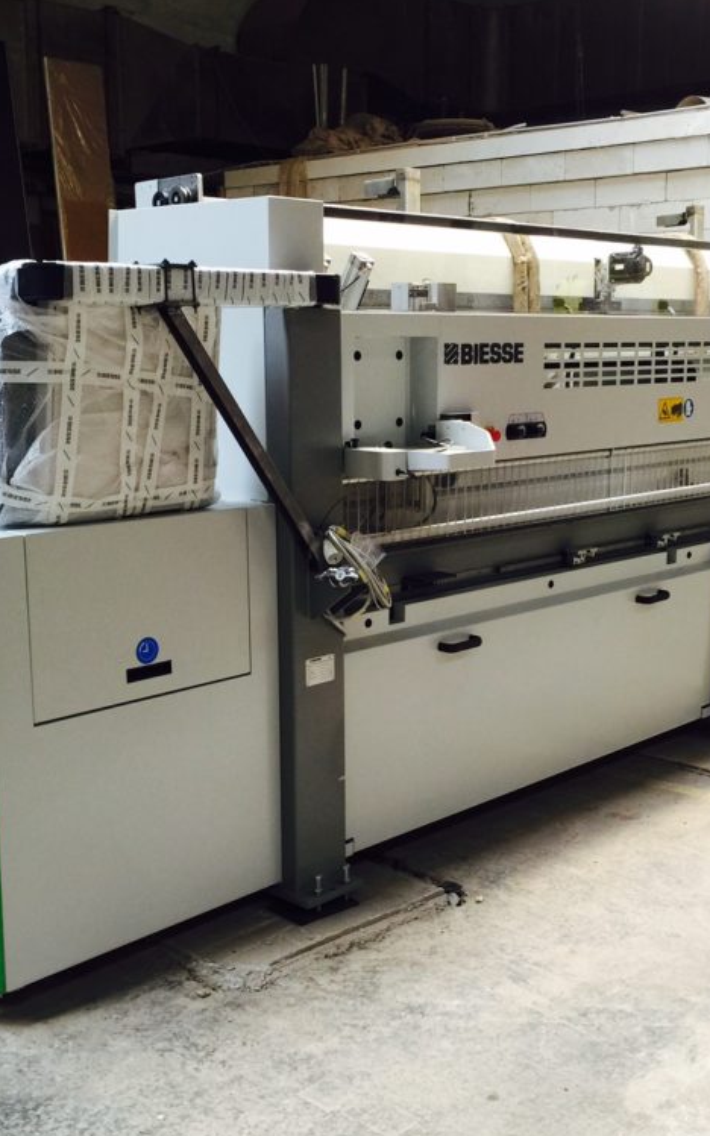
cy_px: 573
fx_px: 1301
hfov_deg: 30.5
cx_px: 408
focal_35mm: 42
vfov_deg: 47.2
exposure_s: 1/17
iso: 40
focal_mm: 4.15
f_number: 2.2
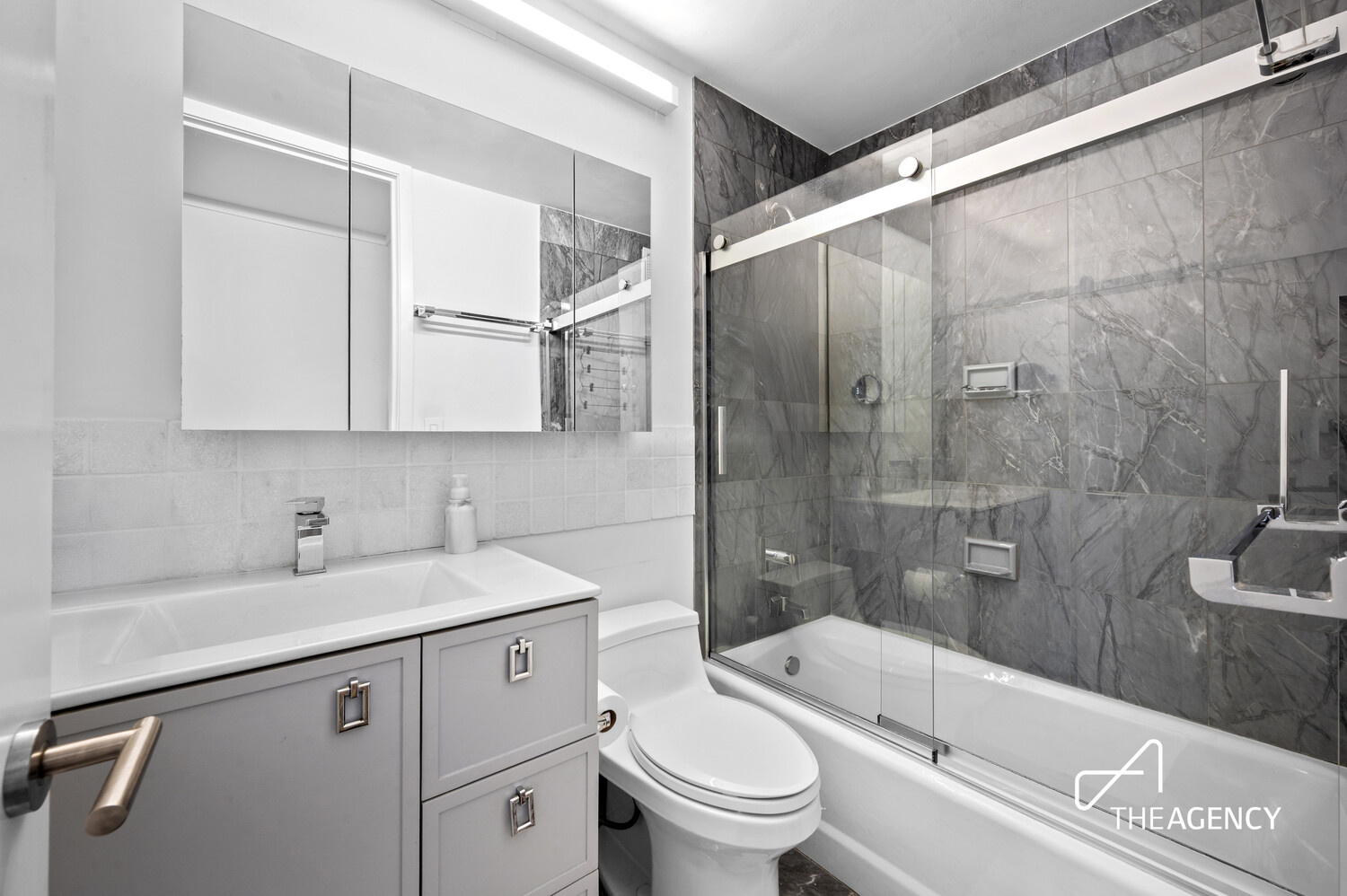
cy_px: 448
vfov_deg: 81.1
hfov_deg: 104.3
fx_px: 523
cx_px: 674
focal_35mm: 14
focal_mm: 14
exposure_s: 1/1.25
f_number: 11
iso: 320
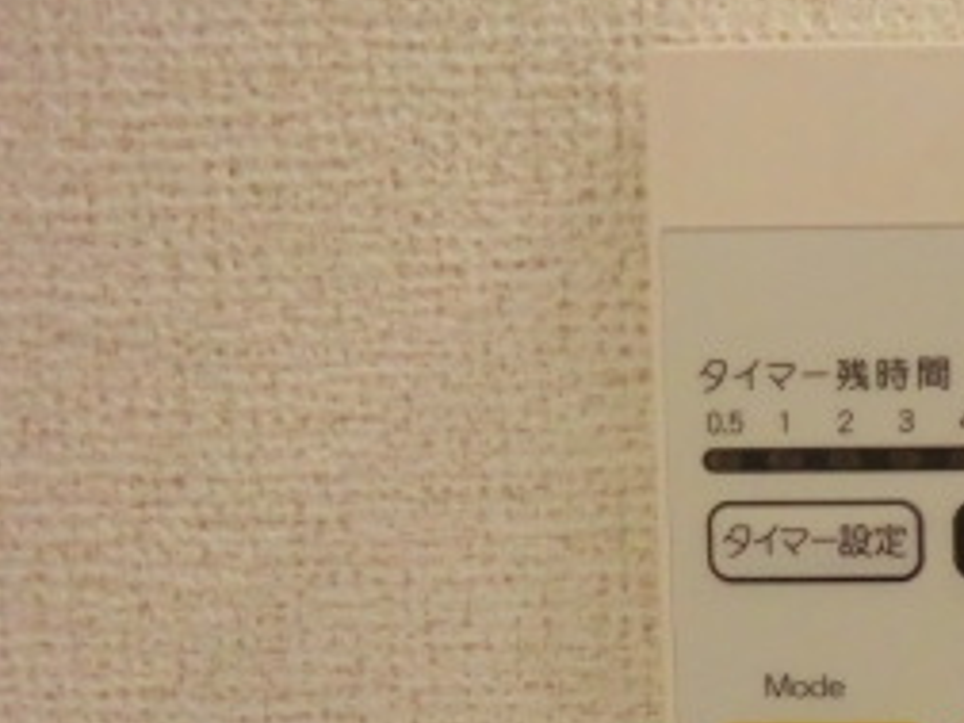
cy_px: 673
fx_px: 1699
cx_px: 1220
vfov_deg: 23.3
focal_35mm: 61
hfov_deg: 27.1
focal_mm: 4.3
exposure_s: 1/60
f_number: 3.2
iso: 500
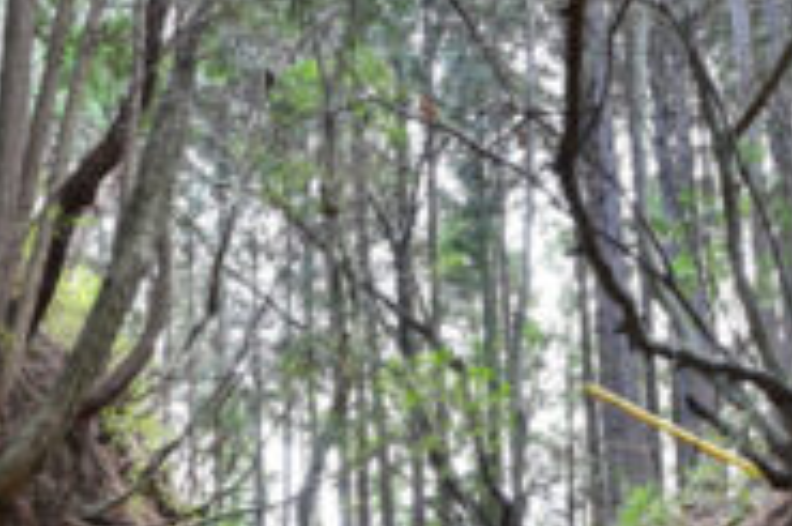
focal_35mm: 78
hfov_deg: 25.9
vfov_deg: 15.7
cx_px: 287
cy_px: 845
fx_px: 1714
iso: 800
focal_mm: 24
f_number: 5.6
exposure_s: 1/25
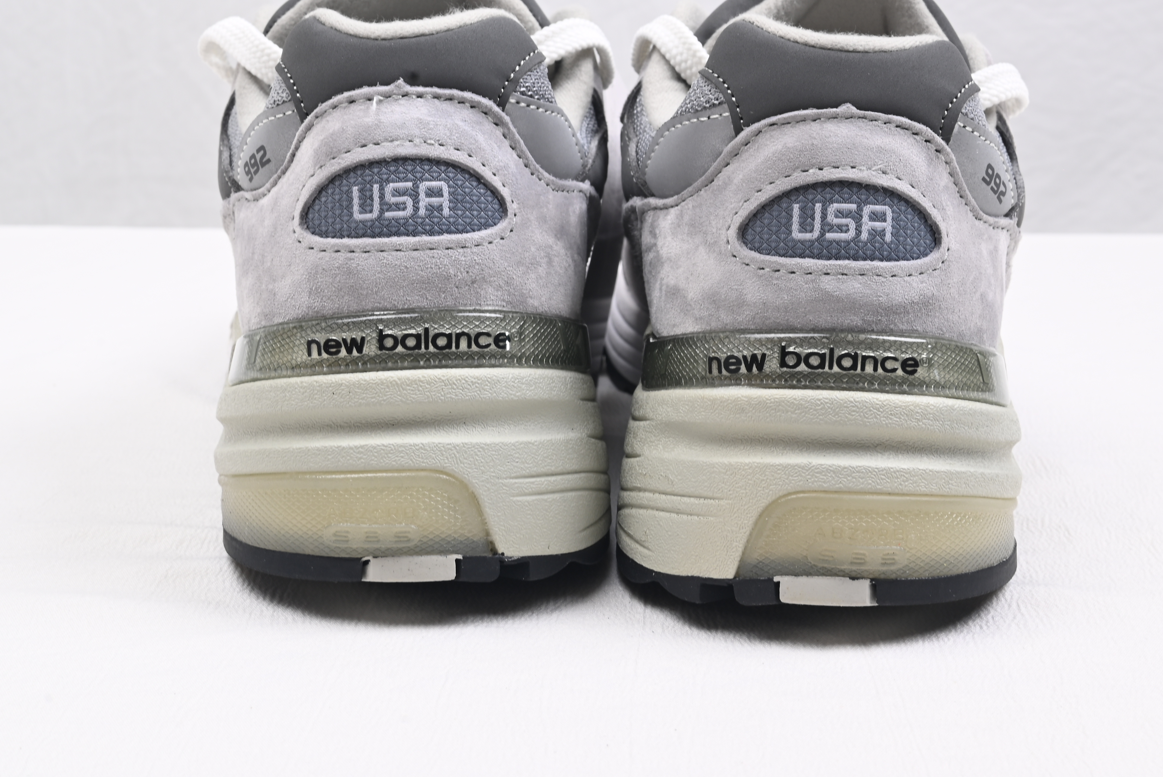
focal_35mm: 62
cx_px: 521
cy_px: 187
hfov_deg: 32.3
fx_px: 2004
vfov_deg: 21.7
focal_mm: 40
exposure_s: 1/2
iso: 100
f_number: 16
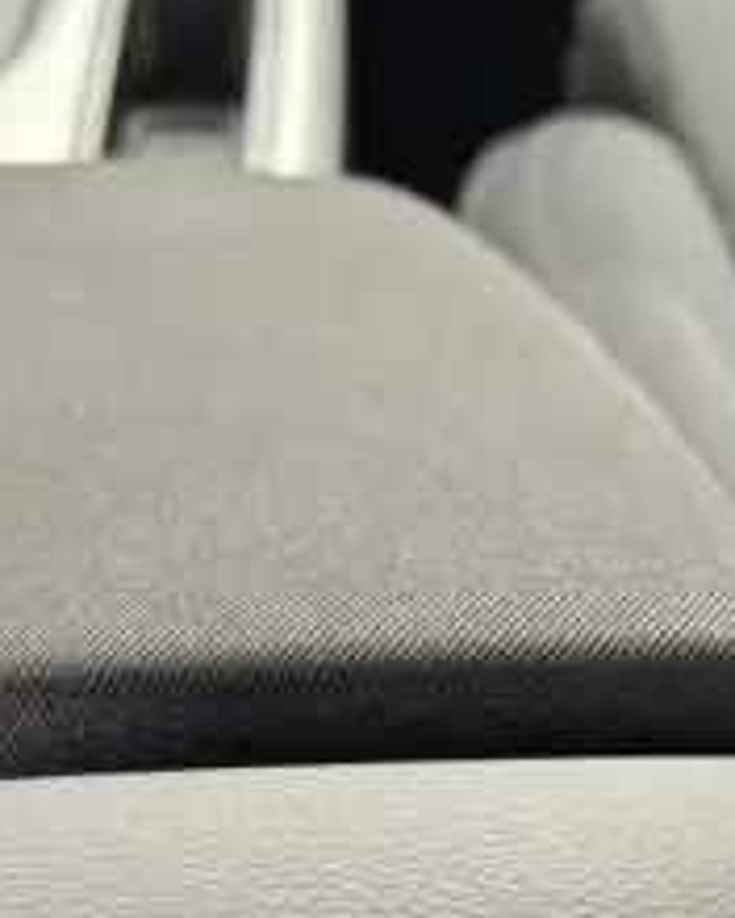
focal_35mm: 153
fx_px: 4160
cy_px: 843
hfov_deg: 10.1
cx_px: 251
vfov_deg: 12.5
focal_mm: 6.76
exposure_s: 1/33
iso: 800
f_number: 1.78
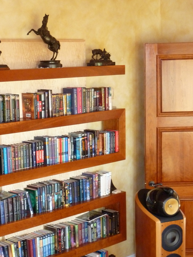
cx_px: 78
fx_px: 572
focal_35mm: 77
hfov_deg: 19.1
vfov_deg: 25.3
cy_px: 149
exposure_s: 1/30
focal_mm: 10.3
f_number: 4
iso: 640
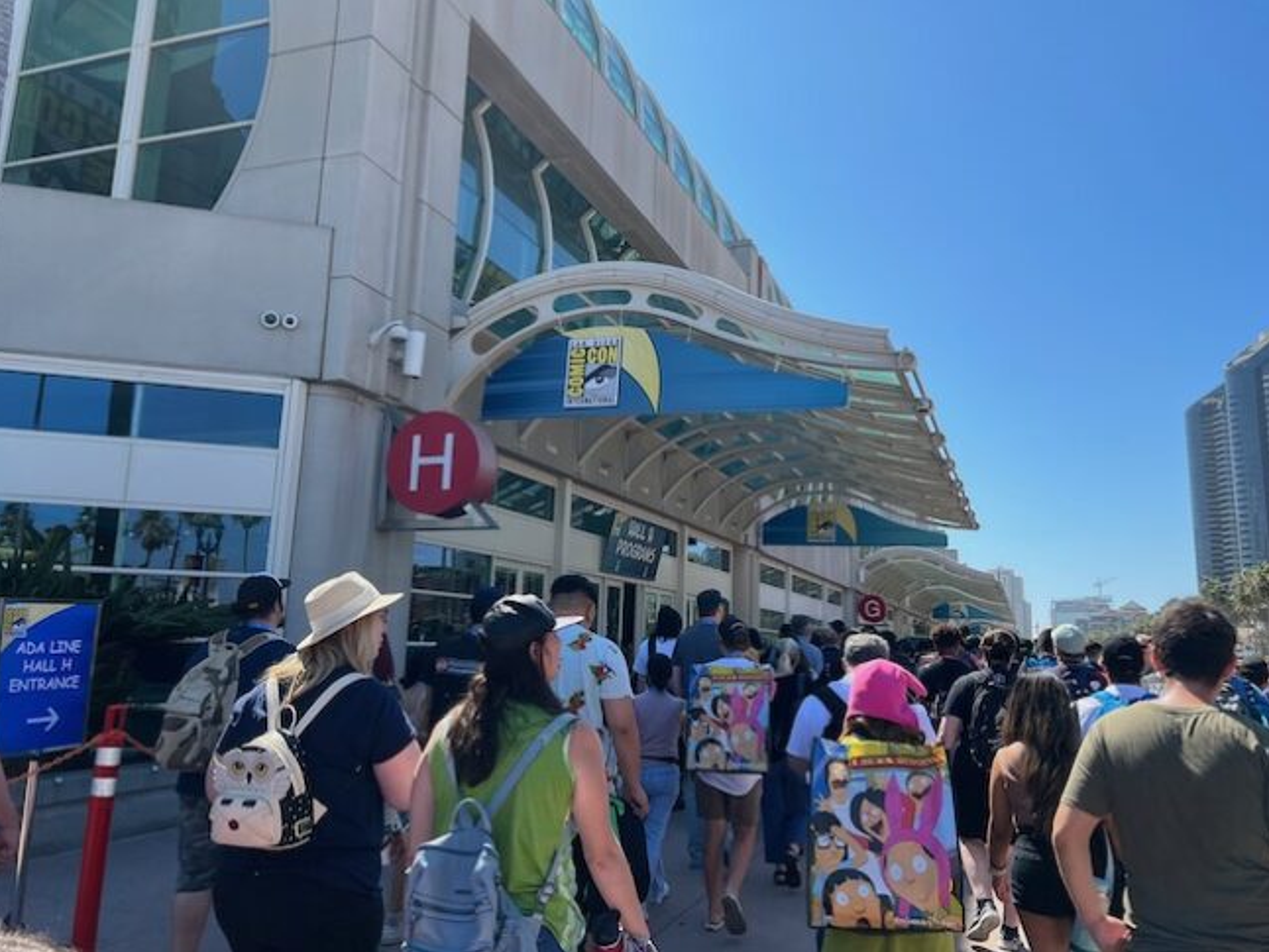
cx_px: 640
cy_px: 446
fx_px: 1027
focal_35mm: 28
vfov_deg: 49.7
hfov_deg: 63.4
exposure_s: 1/3165
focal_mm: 5.7
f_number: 1.5
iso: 50
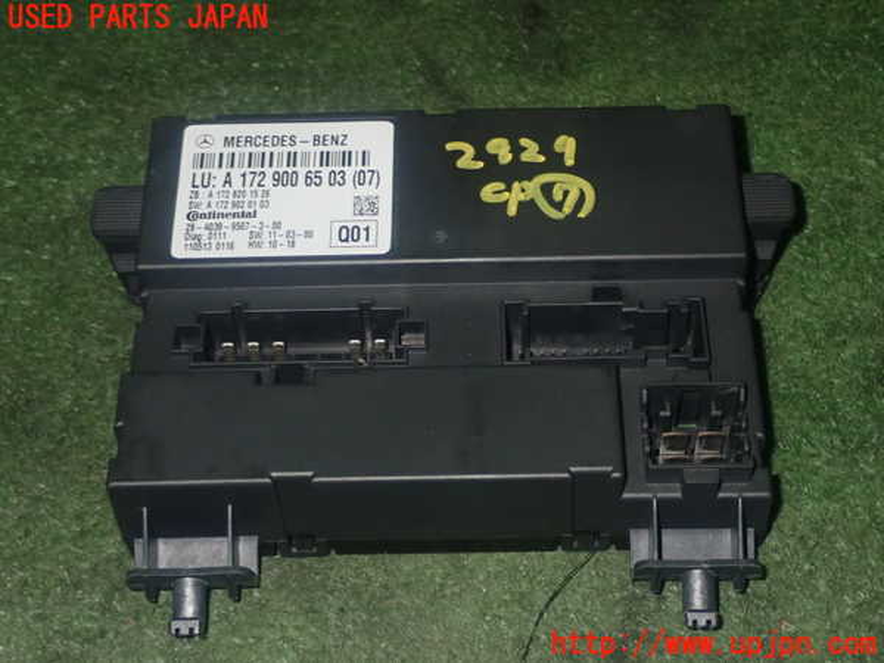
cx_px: 442
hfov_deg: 29.0
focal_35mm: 67
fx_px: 1711
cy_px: 332
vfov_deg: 21.9
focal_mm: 11.88
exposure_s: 1/60
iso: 800
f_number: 11
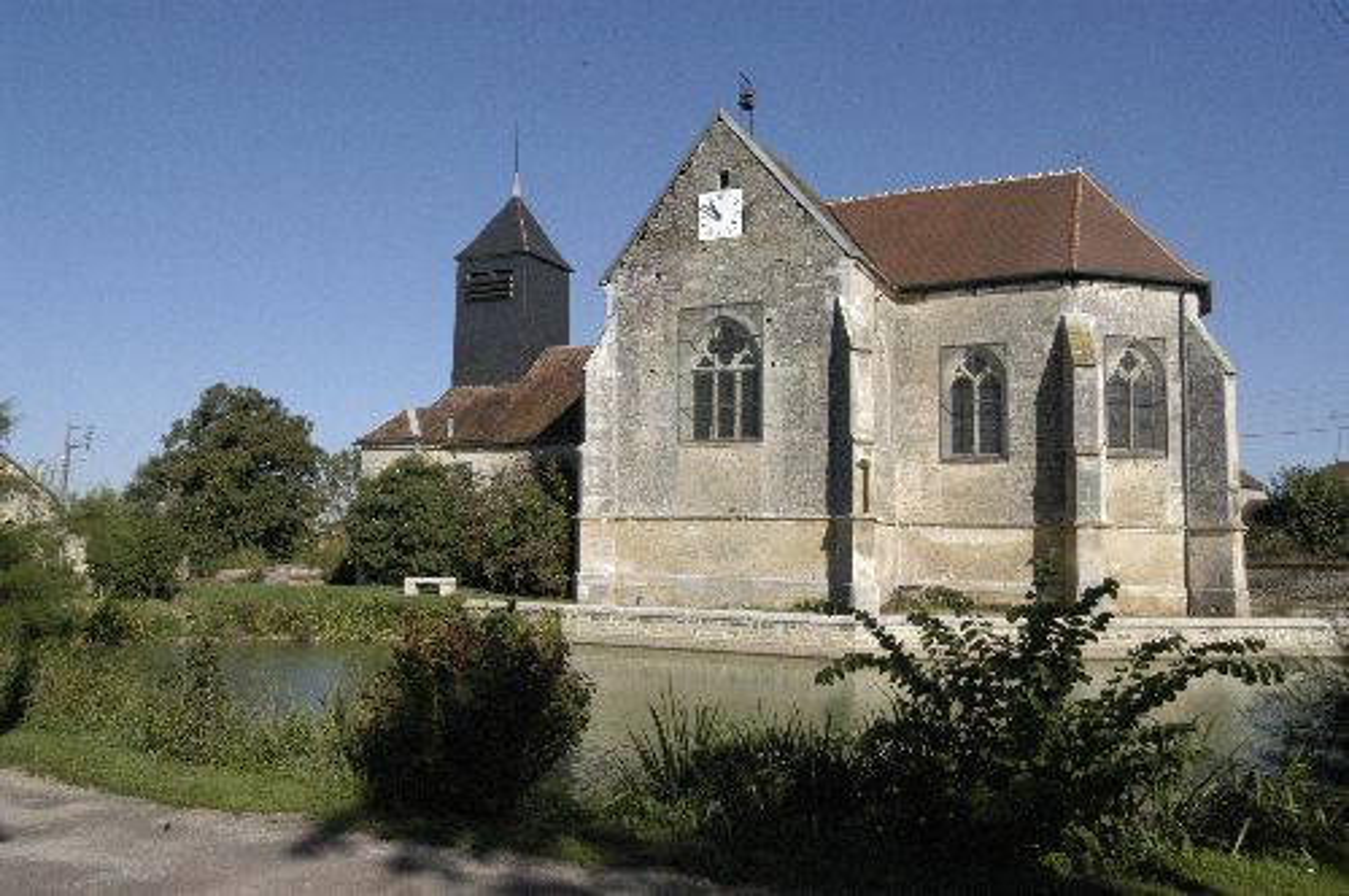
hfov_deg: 64.6
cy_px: 448
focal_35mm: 28
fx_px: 1067
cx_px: 674
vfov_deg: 45.6
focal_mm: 19
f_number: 18
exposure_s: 1/1250
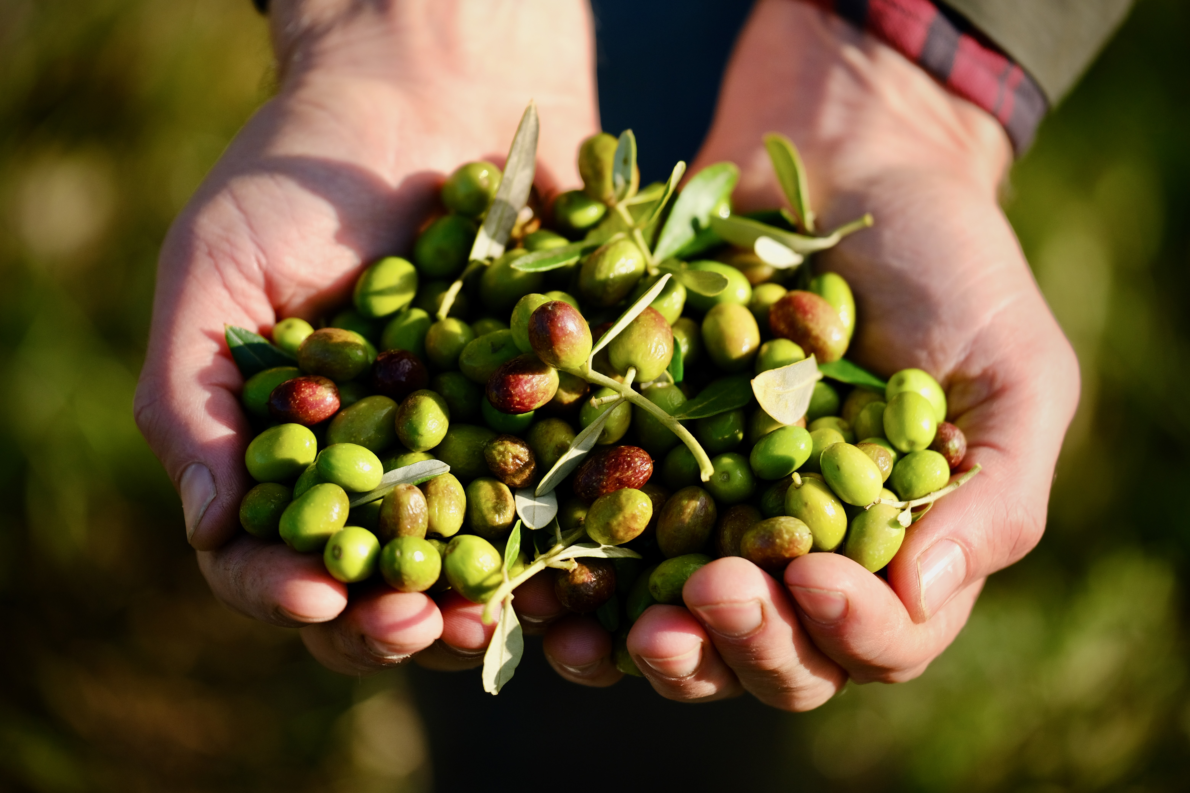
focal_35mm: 202
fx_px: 6677
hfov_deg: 10.2
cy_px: 396
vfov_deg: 6.8
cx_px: 595
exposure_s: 1/2500
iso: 400
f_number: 2.8
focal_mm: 134.4
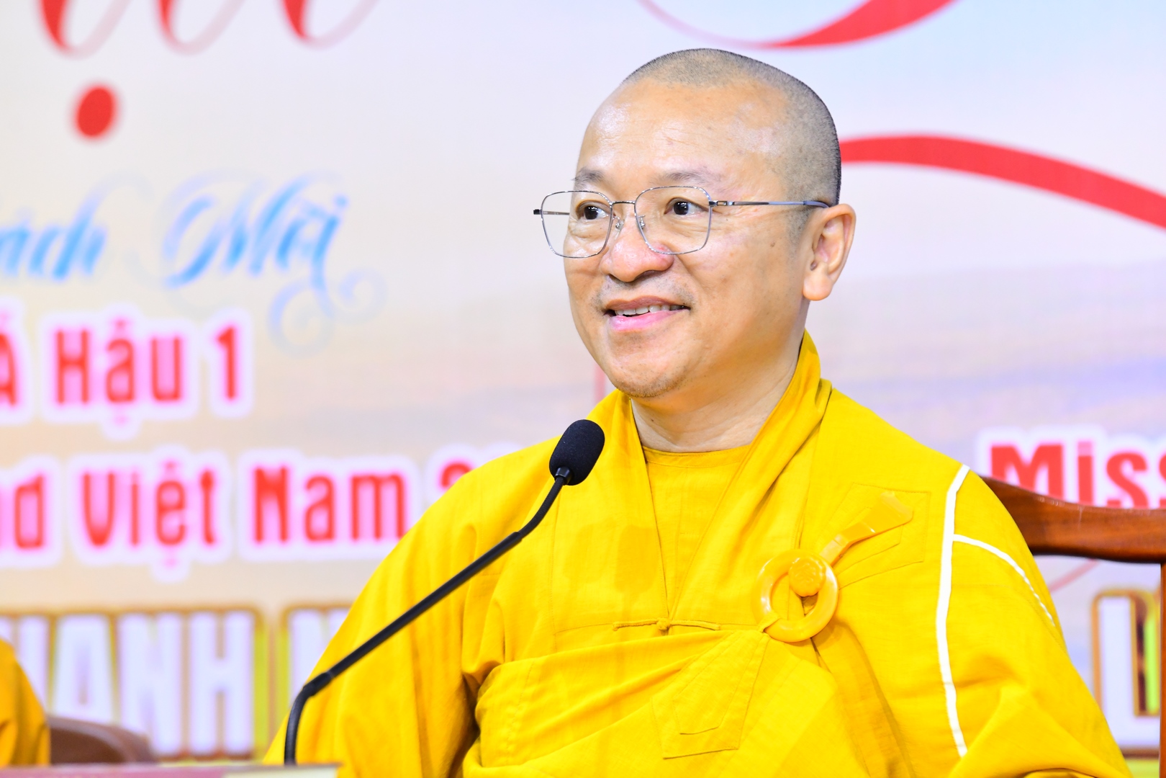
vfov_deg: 8.1
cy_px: 389
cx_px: 583
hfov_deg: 12.1
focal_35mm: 170
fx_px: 5506
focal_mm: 170
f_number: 4.5
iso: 4000
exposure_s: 1/200
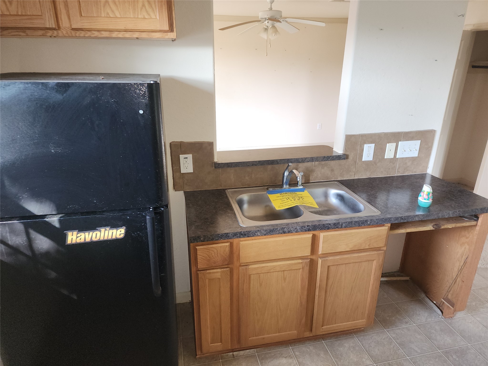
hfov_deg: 73.9
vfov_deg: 58.9
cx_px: 244
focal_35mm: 23
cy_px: 183
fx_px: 324
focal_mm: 6.4
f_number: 1.8
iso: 80
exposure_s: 1/24
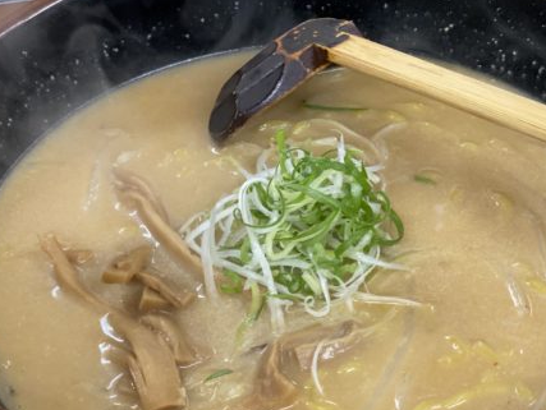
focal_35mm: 84
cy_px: 235
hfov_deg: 23.2
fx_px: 1326
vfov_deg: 17.6
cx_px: 325
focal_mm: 6
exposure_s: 1/100
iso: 200
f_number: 2
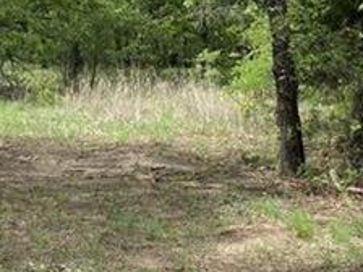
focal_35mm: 119
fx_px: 1248
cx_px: 154
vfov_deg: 12.4
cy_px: 71
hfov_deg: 16.5
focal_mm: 4.25
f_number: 1.8
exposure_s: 1/965
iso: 32
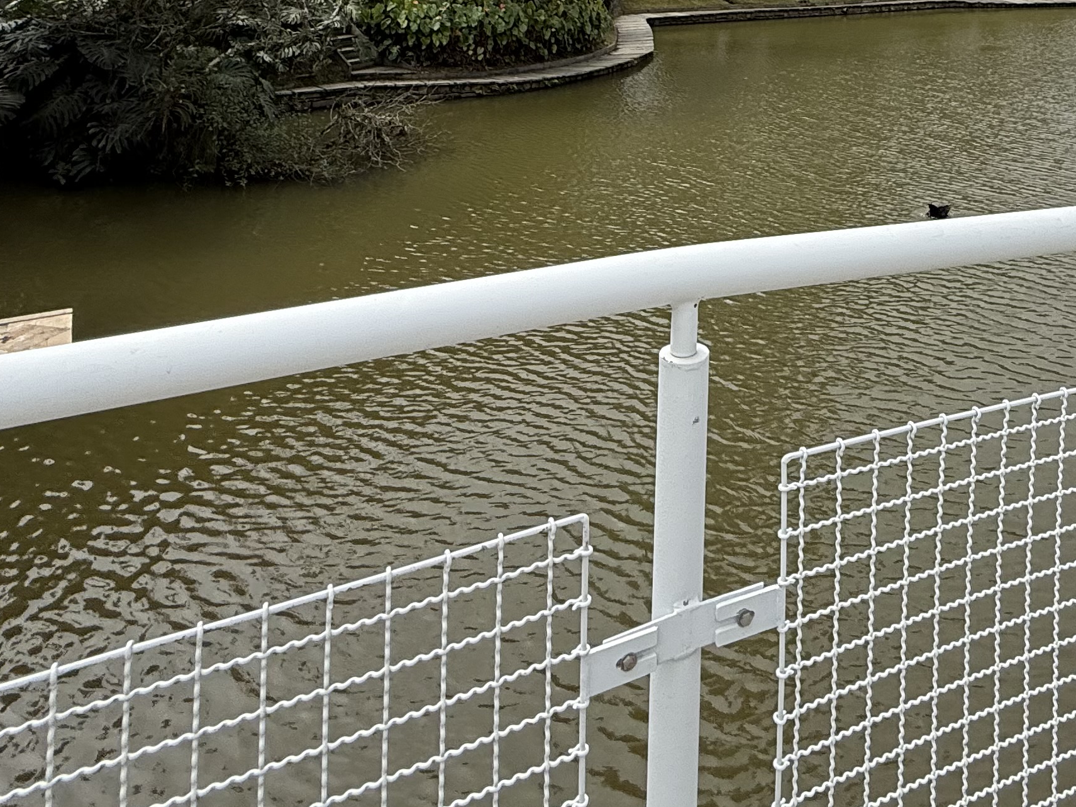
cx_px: 829
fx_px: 1026
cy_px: -116
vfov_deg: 35.5
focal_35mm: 33
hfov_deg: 52.5
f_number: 2.2
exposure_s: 1/1534
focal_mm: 2.22
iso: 64
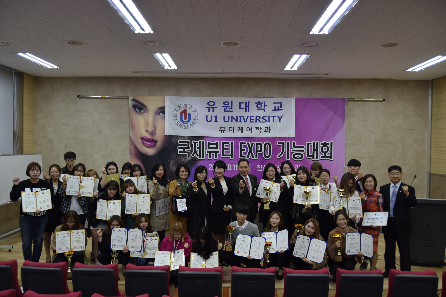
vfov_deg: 43.6
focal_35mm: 30
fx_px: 372
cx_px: 223
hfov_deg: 61.9
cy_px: 148
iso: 400
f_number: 4.5
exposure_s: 1/80
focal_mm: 20
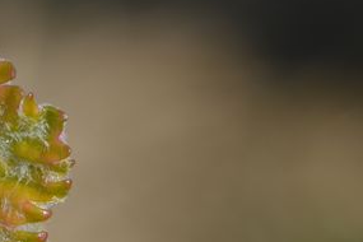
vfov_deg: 2.9
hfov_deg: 4.4
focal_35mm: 472
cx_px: -84
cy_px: 231
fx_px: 4759
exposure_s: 1/125
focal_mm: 105
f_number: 16
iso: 220
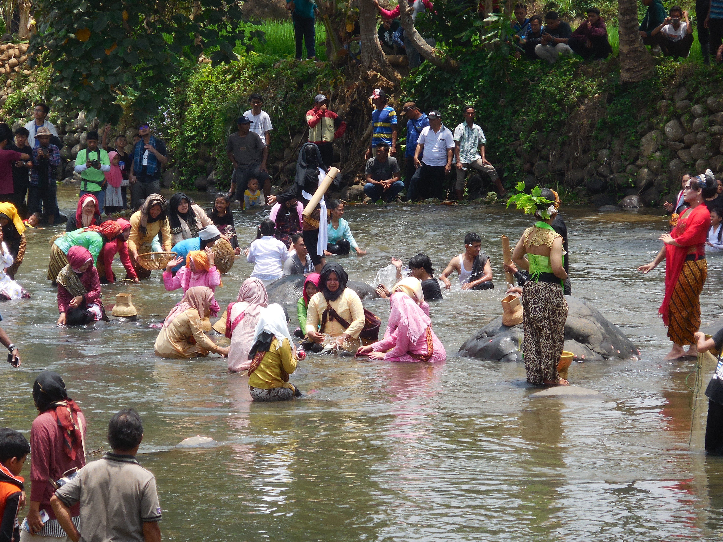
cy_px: 271
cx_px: 362
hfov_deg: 9.9
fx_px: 4177
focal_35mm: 200
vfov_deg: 7.4
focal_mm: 36
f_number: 6.6
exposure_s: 1/200
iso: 125
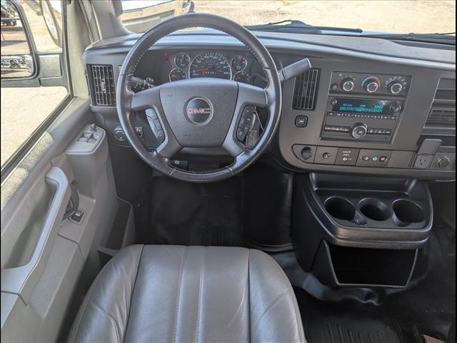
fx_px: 317
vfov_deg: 56.8
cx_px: 228
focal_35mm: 24
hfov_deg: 71.6
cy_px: 172
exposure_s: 1/179
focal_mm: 6.9
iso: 21
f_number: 1.68
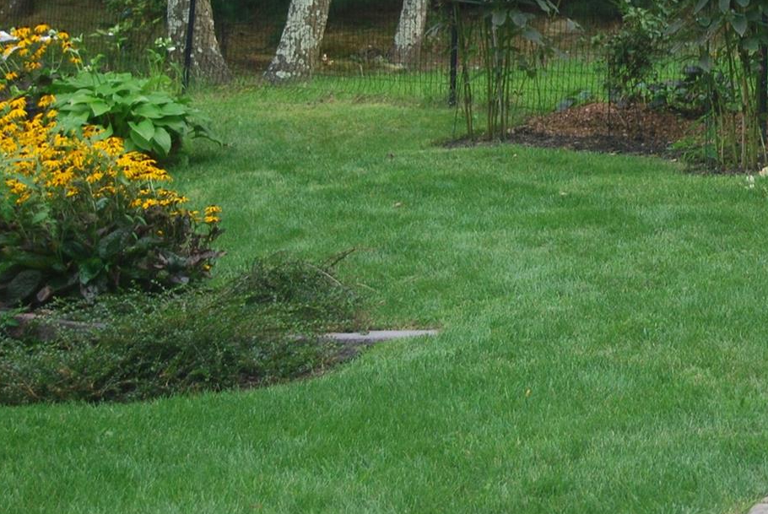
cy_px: -21
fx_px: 2883
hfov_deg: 14.9
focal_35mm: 135
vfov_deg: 10.1
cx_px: 776
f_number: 5
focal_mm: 40
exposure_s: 1/60
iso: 220
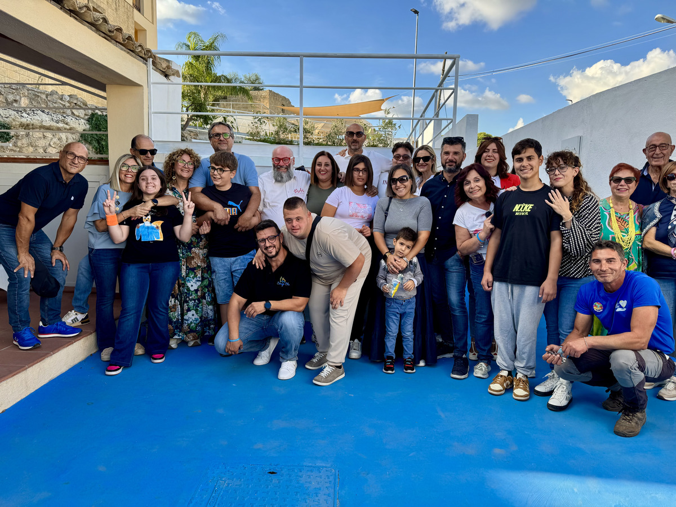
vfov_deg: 56.8
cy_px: 254
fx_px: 469
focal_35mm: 24
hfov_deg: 71.6
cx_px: 338
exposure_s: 1/782
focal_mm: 6.76
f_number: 1.78
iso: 80
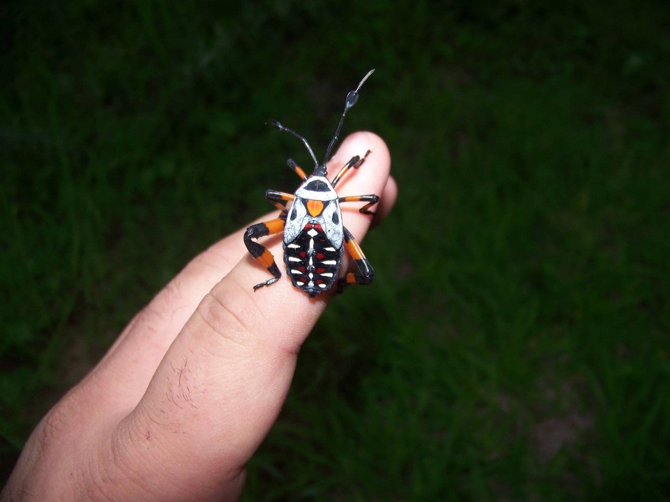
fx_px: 697
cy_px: 251
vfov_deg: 39.7
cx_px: 335
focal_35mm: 36
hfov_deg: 51.4
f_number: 2.8
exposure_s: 1/30
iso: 64
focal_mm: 5.85
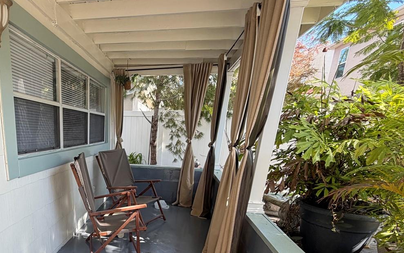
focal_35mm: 24
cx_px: 111
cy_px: 201
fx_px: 264
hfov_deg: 70.8
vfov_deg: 48.3
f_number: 2.2
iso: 50
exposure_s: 1/121
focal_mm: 2.22
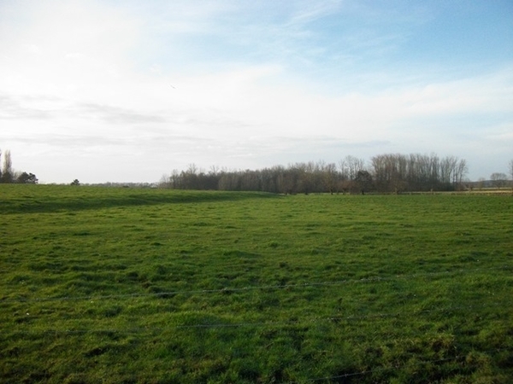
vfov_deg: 44.2
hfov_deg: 56.8
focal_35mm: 32
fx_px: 474
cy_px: 192
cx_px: 256
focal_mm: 5.7
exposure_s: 1/320
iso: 400
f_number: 8.8
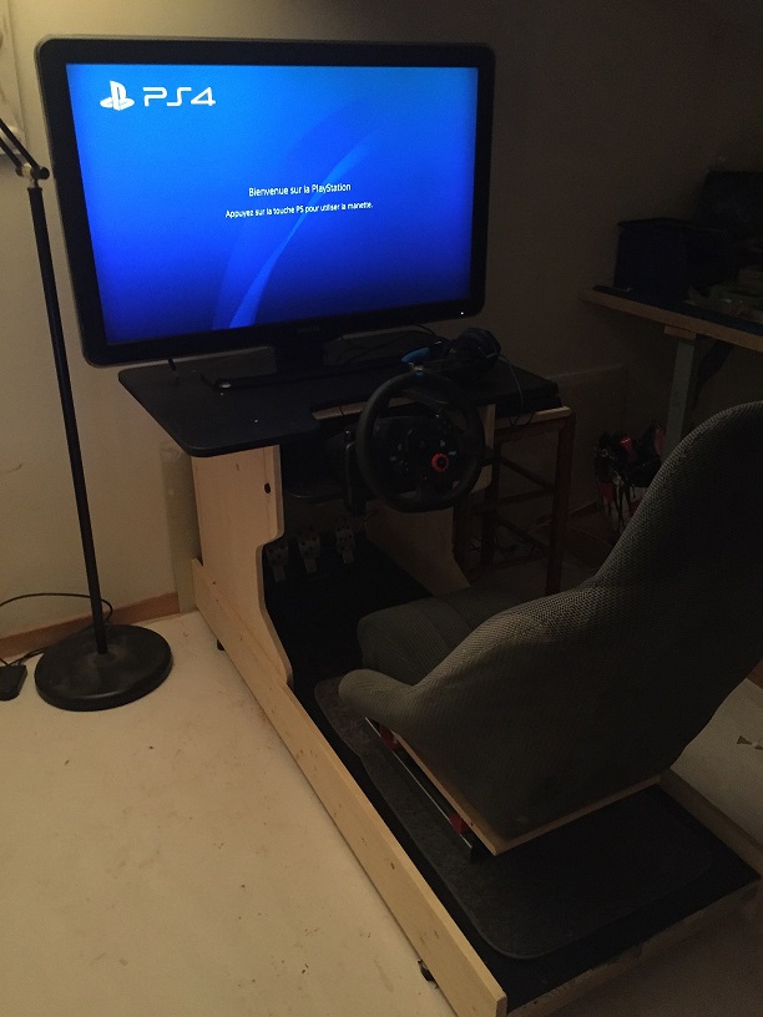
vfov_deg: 61.7
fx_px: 852
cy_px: 508
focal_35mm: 29
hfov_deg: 48.2
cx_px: 382
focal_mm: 4.15
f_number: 2.2
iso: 640
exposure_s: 1/17
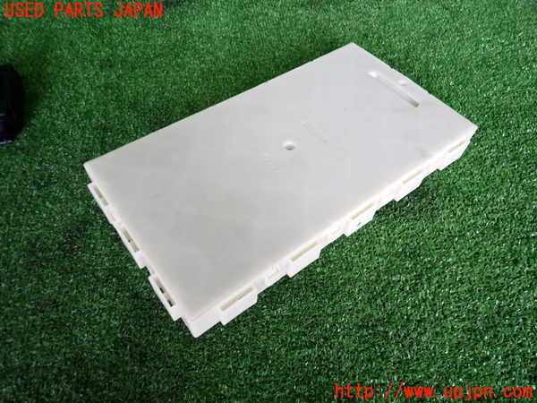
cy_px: 202
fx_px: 388
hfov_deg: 69.4
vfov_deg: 54.9
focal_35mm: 25
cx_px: 268
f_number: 2
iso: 125
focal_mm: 4.5
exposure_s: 1/60
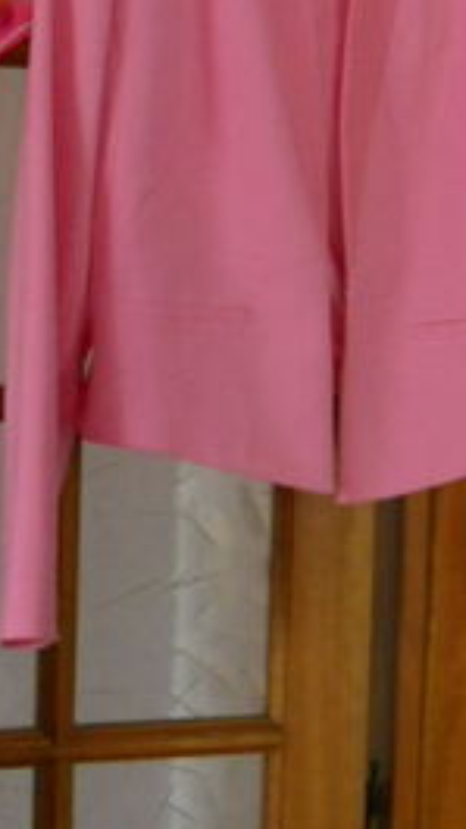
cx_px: -31
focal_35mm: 108
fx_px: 2373
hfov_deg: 11.1
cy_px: 319
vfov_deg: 19.8
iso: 400
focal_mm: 6.72
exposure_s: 1/30
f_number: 3.1
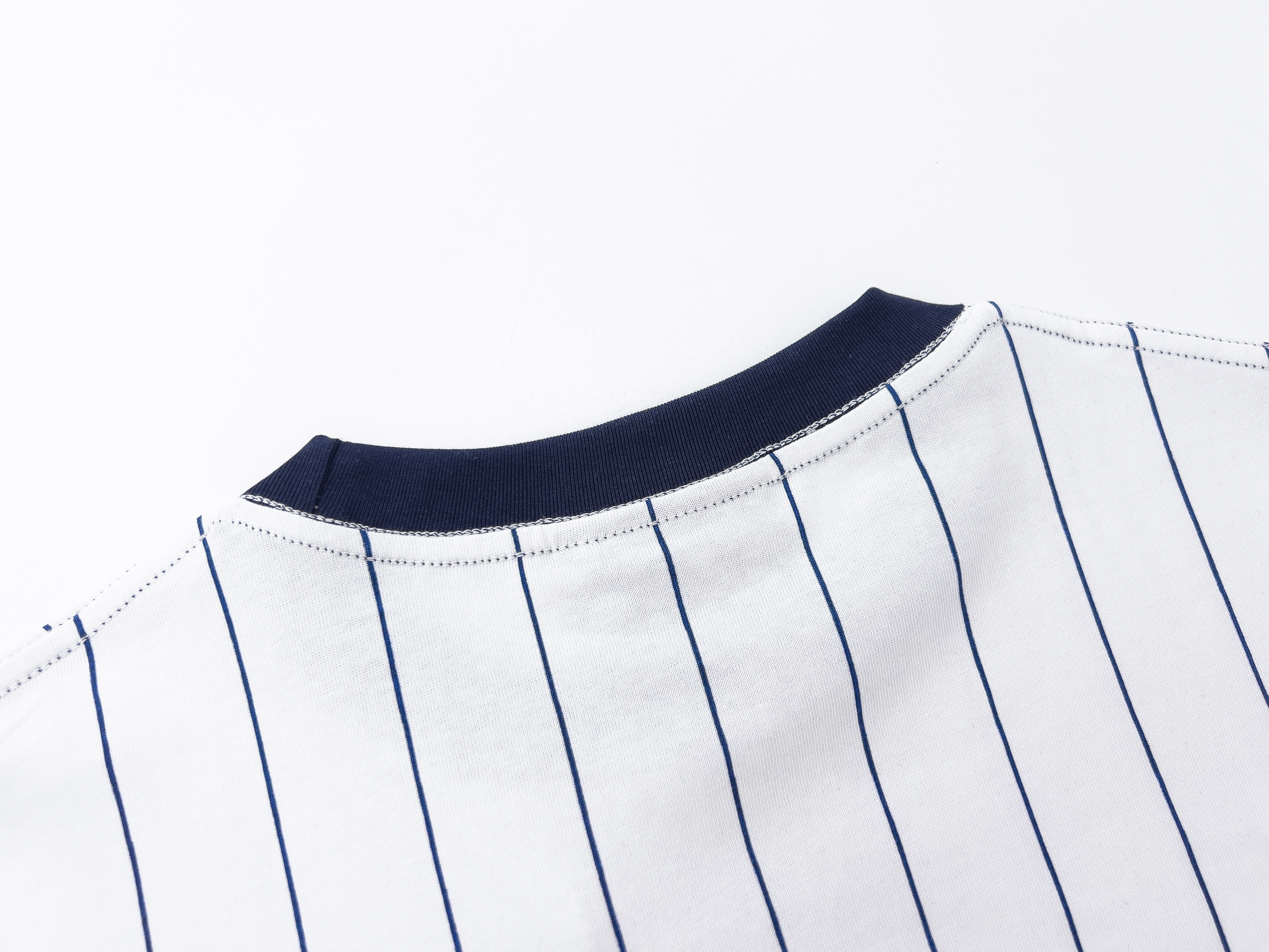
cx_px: 634
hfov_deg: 67.3
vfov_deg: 53.1
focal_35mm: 26
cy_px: 476
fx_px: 953
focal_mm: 5.7
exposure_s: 1/100
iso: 32
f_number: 1.5
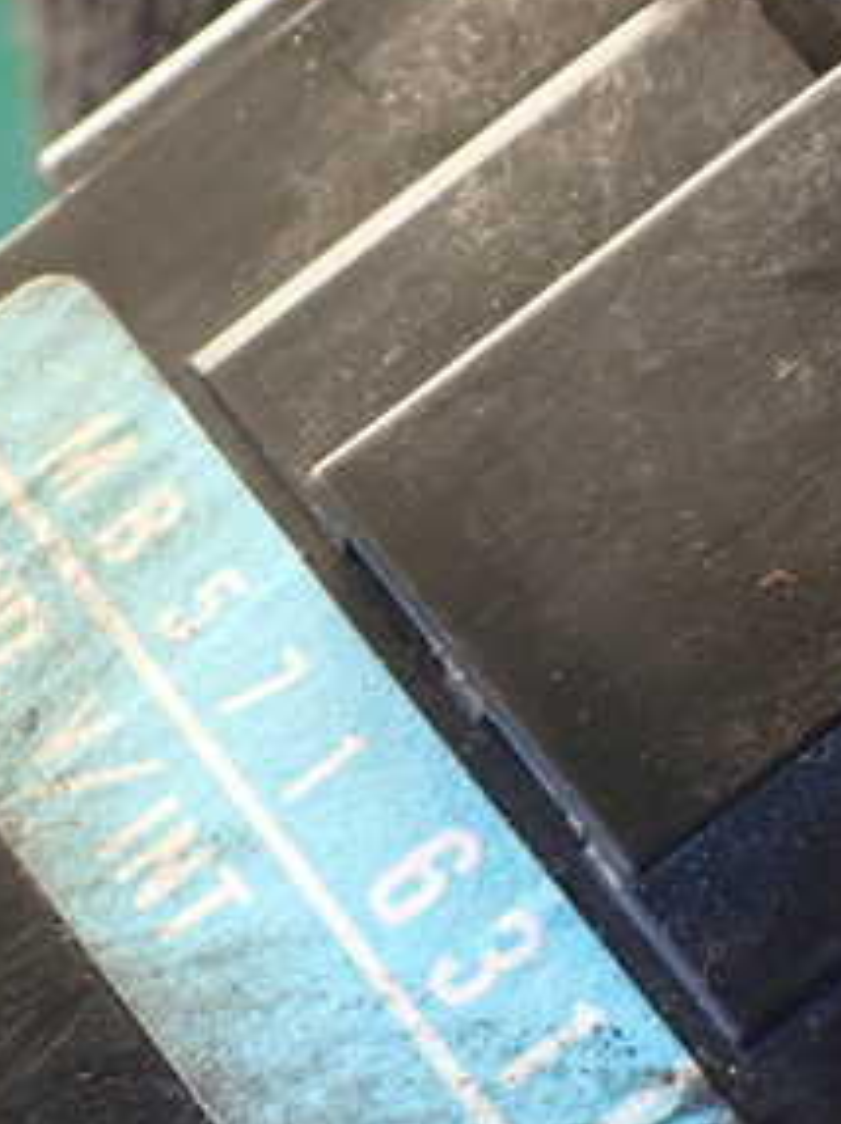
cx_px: 248
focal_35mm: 63
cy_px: 794
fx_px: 2044
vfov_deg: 30.4
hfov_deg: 23.1
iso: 500
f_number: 2.3
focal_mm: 5.4
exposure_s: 1/125
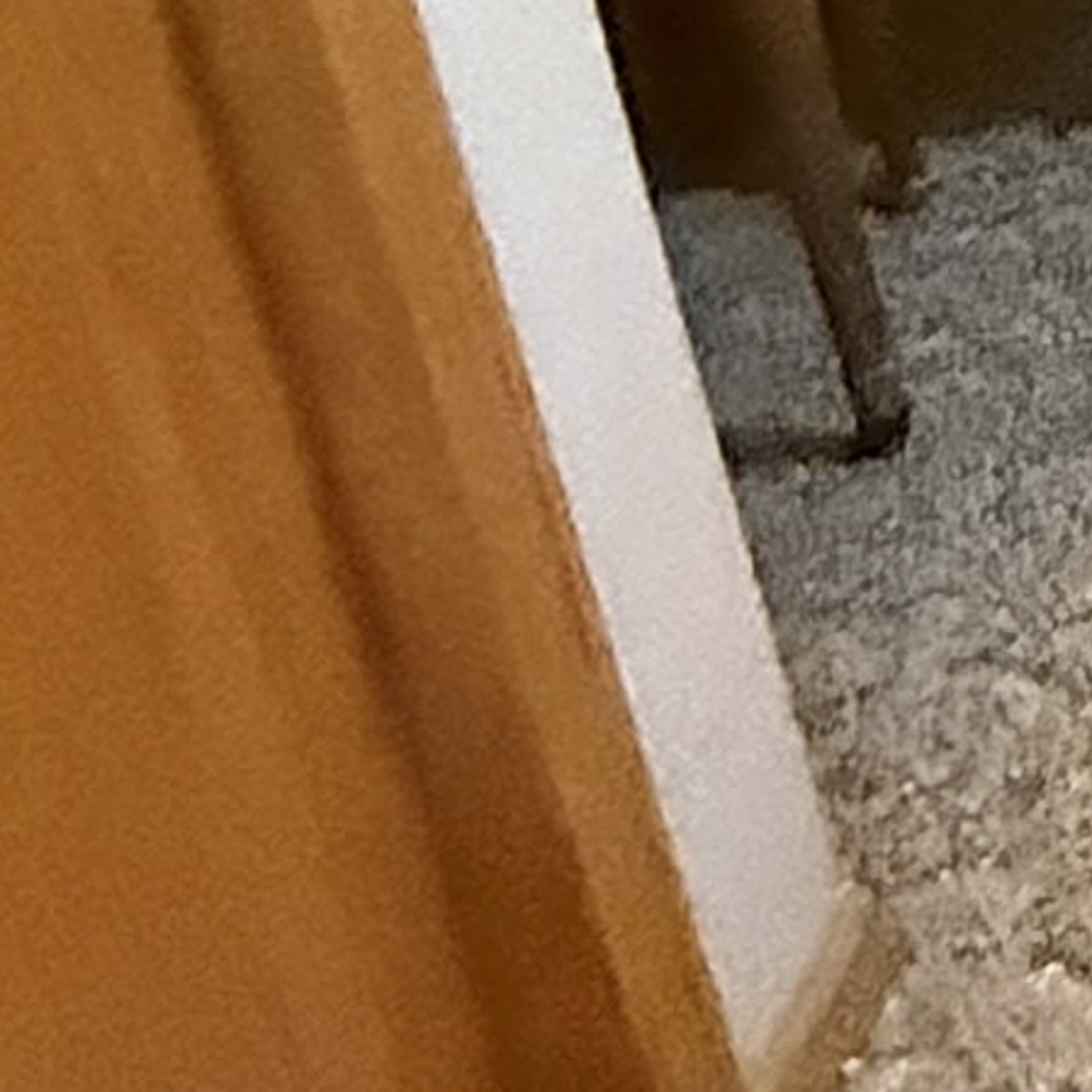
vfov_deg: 14.6
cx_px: 2836
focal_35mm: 111
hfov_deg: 11.8
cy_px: -574
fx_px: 3962
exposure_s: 1/60
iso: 1250
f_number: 2.2
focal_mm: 2.22
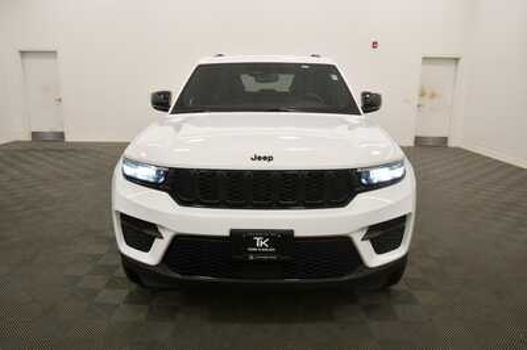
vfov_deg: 47.9
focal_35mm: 27
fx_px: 395
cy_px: 175
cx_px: 264
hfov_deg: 67.4
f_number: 5.6
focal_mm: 18
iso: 800
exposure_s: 1/250
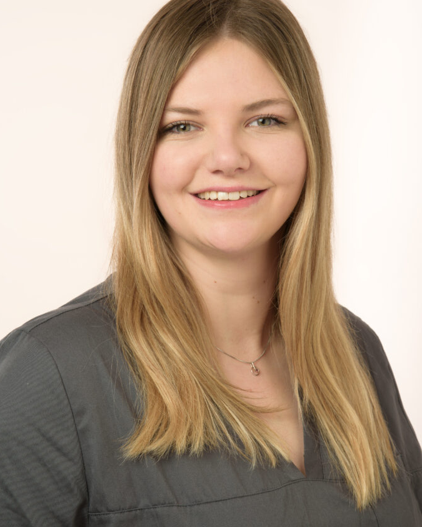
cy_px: 273
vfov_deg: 19.6
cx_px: 211
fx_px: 1530
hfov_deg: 15.7
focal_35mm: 98
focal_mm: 86
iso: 100
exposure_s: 1/100
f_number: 13
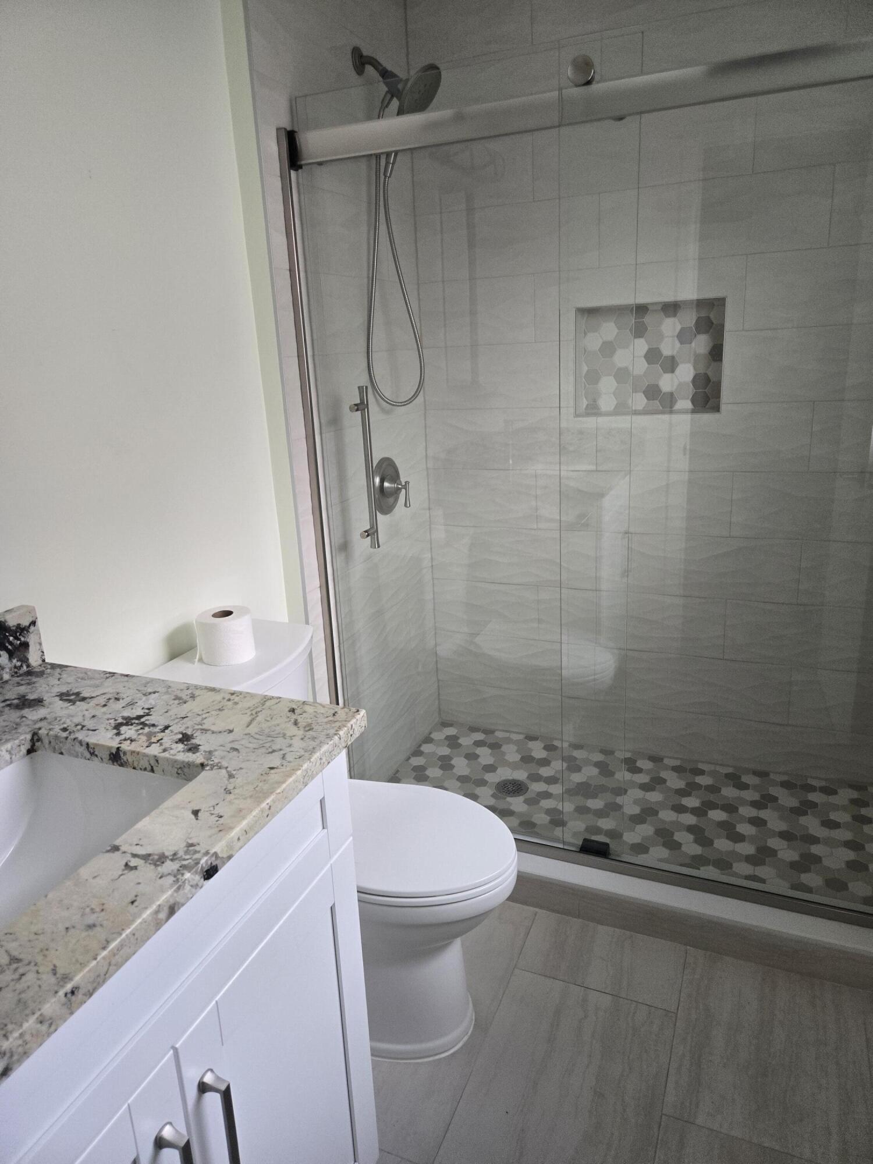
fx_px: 773
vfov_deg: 73.9
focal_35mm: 23
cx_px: 436
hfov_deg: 58.9
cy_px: 582
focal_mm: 5.4
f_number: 1.8
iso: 250
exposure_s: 1/120
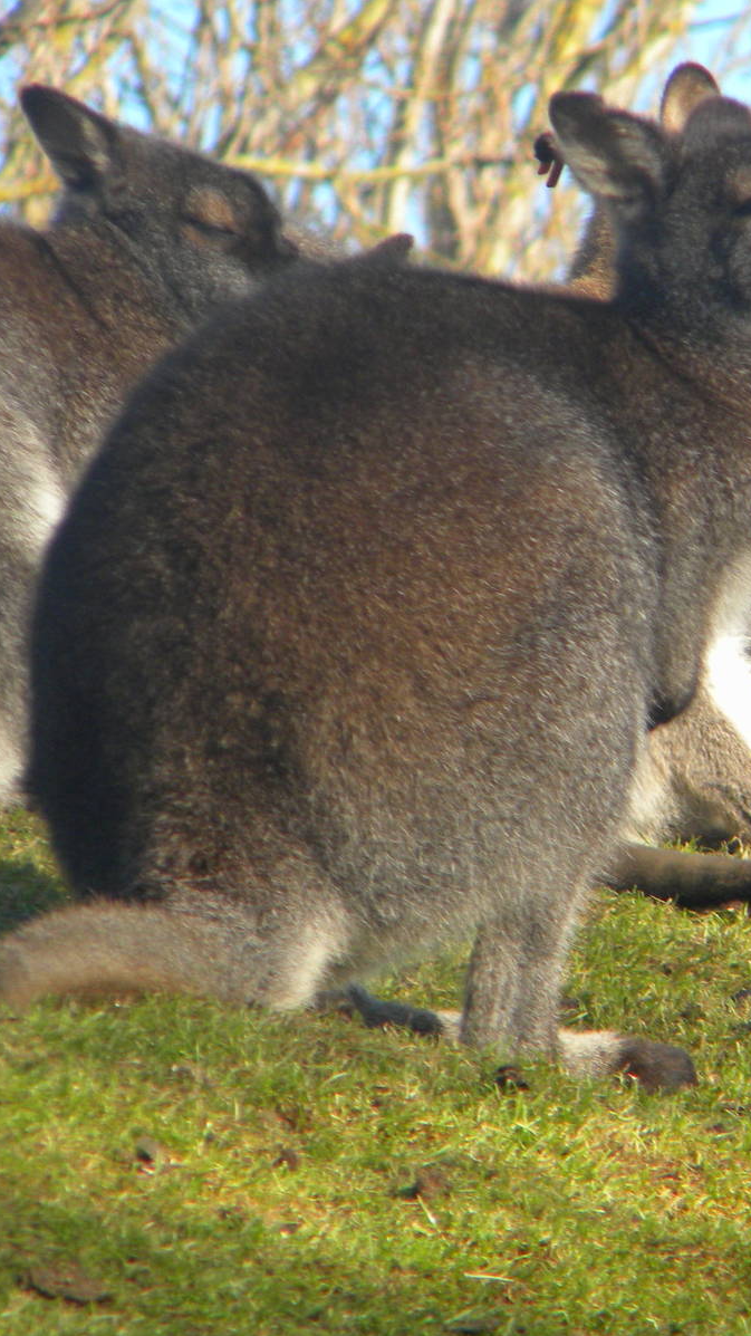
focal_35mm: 603
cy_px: 669
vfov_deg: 3.6
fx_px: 21355
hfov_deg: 2.0
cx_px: 798
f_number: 5.4
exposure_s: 1/250
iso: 138
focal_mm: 75
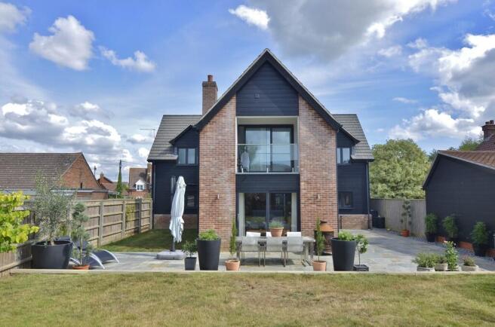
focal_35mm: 24
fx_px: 329
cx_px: 248
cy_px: 164
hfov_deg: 73.9
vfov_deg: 52.9
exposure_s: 1/250
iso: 140
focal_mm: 16
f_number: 8
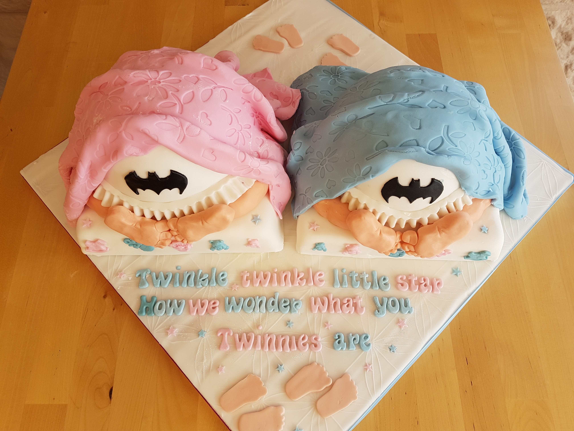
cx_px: 287
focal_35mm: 26
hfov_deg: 67.3
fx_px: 431
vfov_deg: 53.1
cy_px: 216
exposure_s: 1/207
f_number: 1.7
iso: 40
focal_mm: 4.2
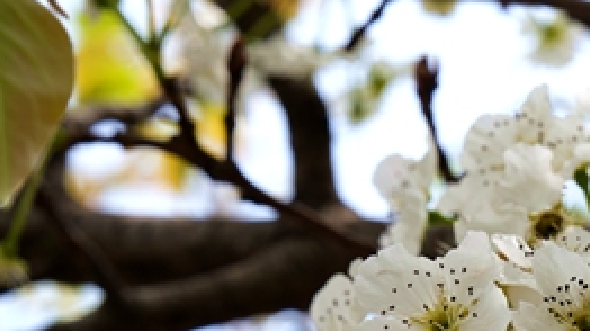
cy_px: 372
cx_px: 558
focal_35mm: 168
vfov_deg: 7.2
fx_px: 2627
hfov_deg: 12.7
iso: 100
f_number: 5.6
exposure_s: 1/320
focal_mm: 70
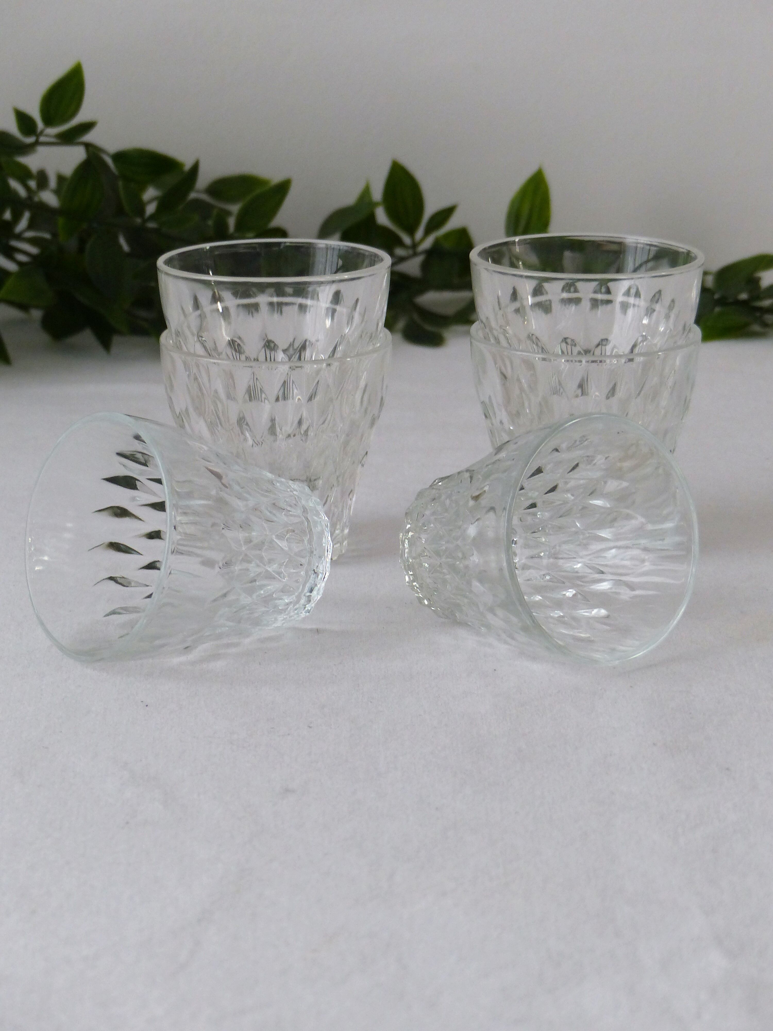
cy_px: 516
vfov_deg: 14.8
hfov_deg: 11.1
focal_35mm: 133
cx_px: 386
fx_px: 3960
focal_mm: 21.8
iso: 250
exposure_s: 1/60
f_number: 2.8
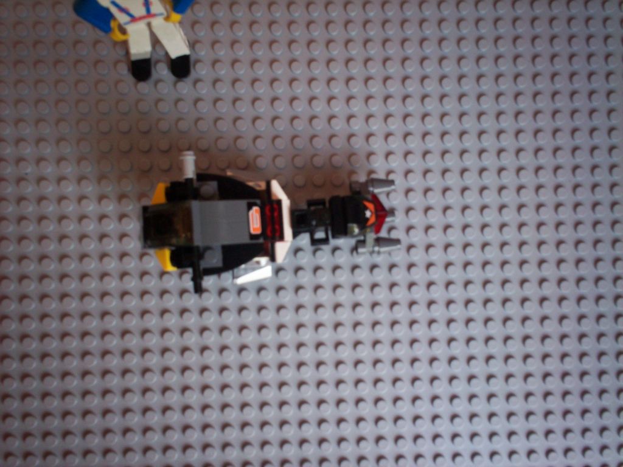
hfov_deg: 51.4
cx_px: 312
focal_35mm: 36
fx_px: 648
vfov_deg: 39.7
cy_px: 234
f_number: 4.5
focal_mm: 6
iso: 140
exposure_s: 1/48.3
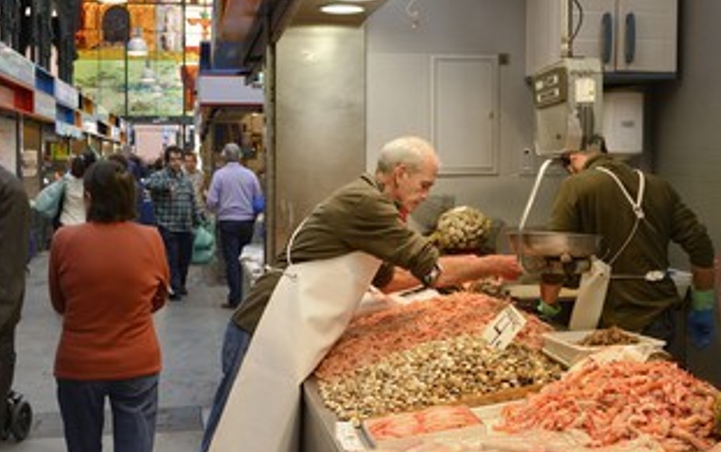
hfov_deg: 45.2
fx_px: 865
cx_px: 343
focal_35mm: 44
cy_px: 209
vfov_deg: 29.3
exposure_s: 1/60
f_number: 7.1
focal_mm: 32
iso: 400
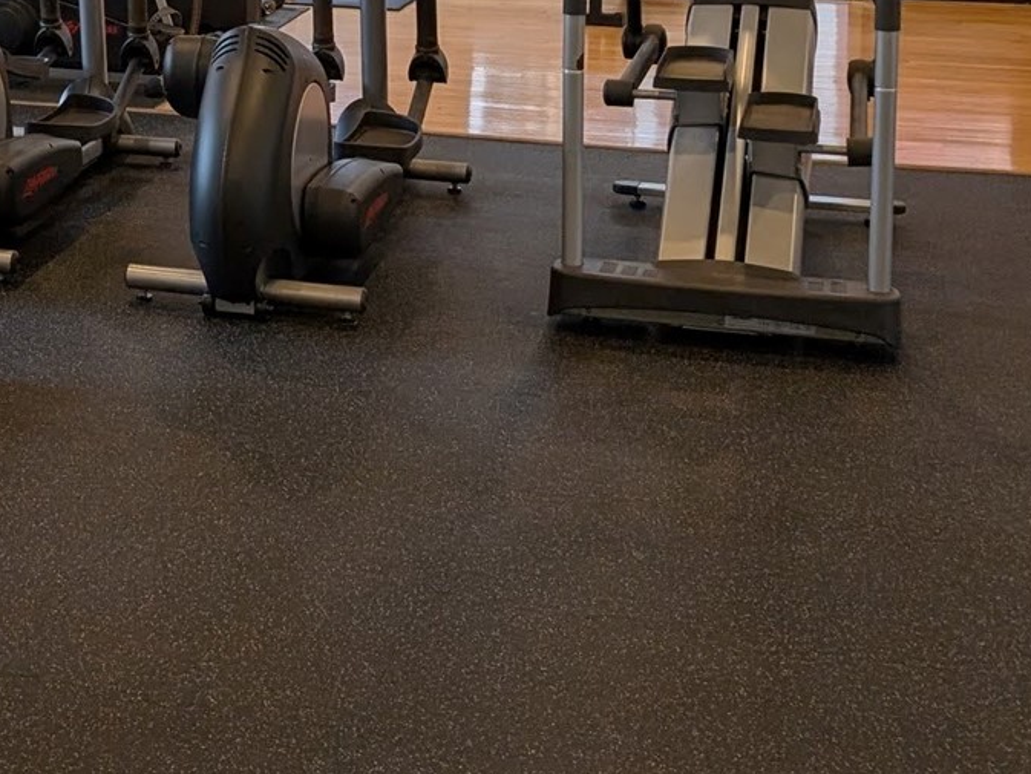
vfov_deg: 19.2
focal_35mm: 73
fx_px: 2175
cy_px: -103
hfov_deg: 25.3
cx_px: -15
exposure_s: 1/120
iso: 133
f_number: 1.68
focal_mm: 6.9
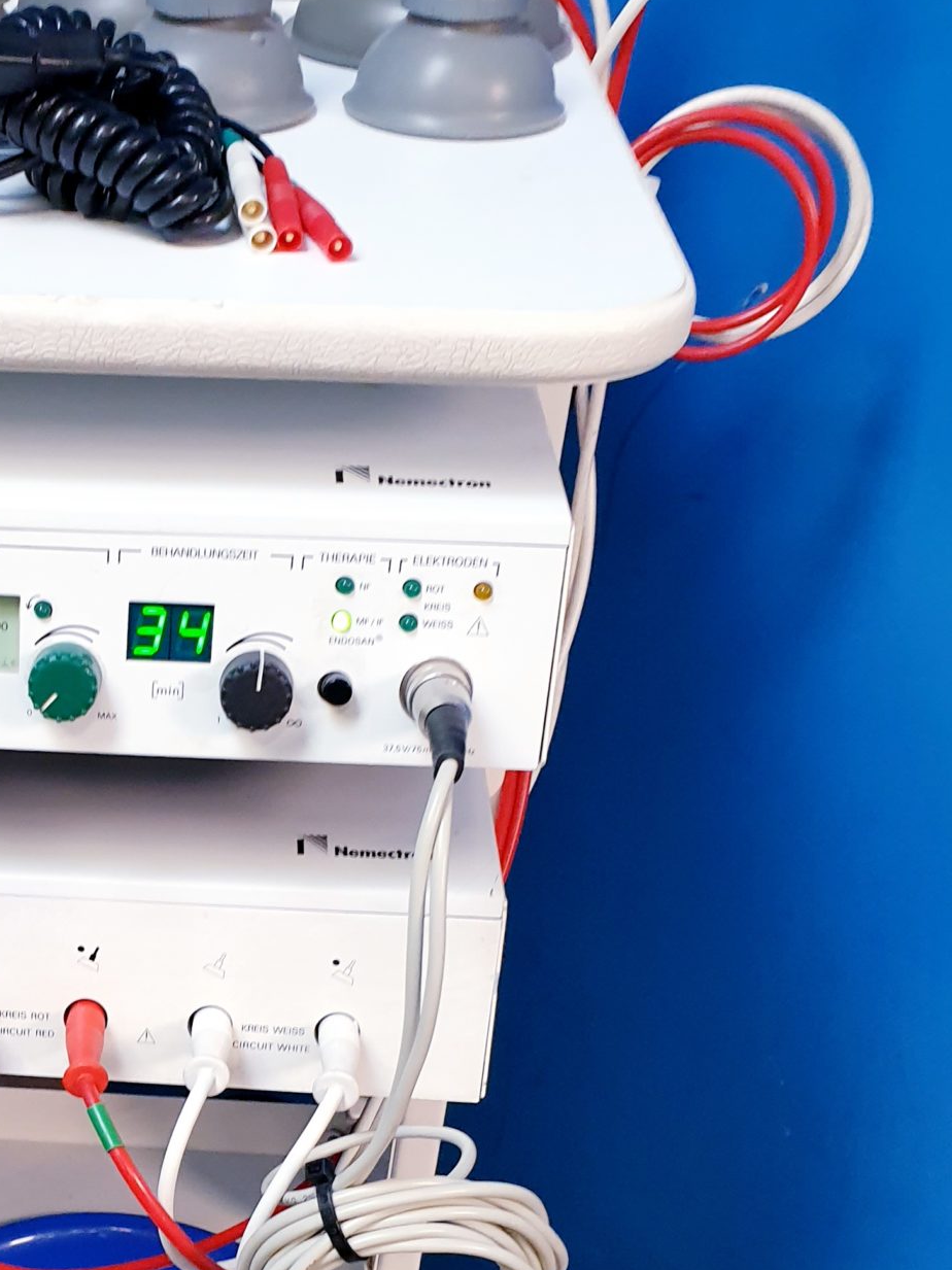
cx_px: 4
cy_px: 1017
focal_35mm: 54
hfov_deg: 25.7
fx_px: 1981
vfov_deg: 34.5
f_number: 2.4
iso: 200
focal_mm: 4.3
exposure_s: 1/50
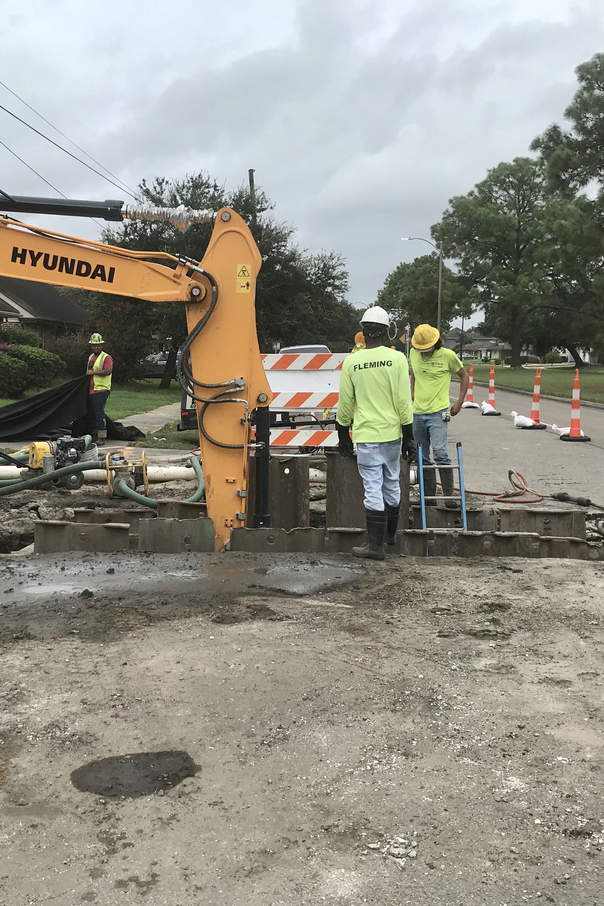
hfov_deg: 33.9
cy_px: 452
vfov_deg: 49.6
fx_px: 982
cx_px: 210
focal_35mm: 39
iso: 20
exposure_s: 1/2037
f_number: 1.8
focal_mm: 3.99
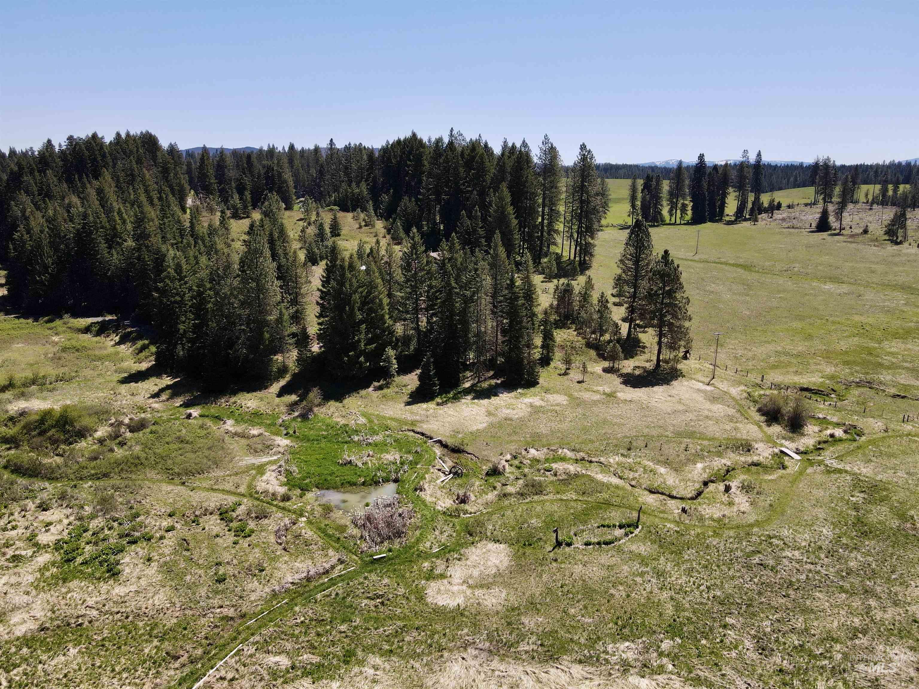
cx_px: 460
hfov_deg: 71.6
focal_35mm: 24
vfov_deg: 56.8
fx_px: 637
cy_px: 344
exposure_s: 1/725
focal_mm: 4.5
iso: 100
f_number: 2.8
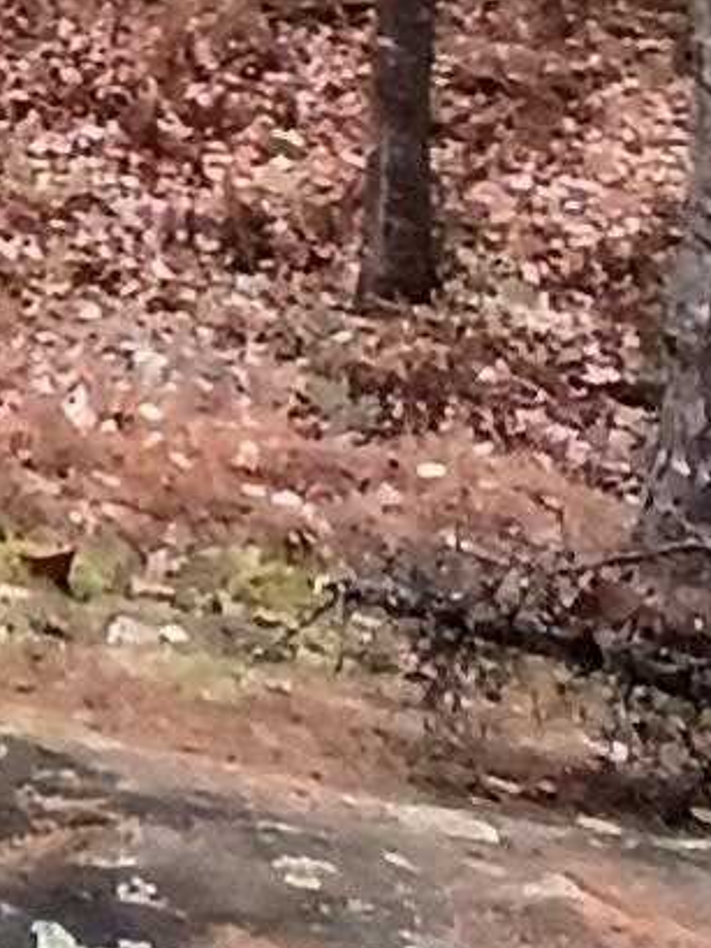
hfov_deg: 11.5
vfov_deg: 16.2
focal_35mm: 107
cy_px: -621
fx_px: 2929
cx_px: -991
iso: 50
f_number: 2.2
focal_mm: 1.4
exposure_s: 1/235
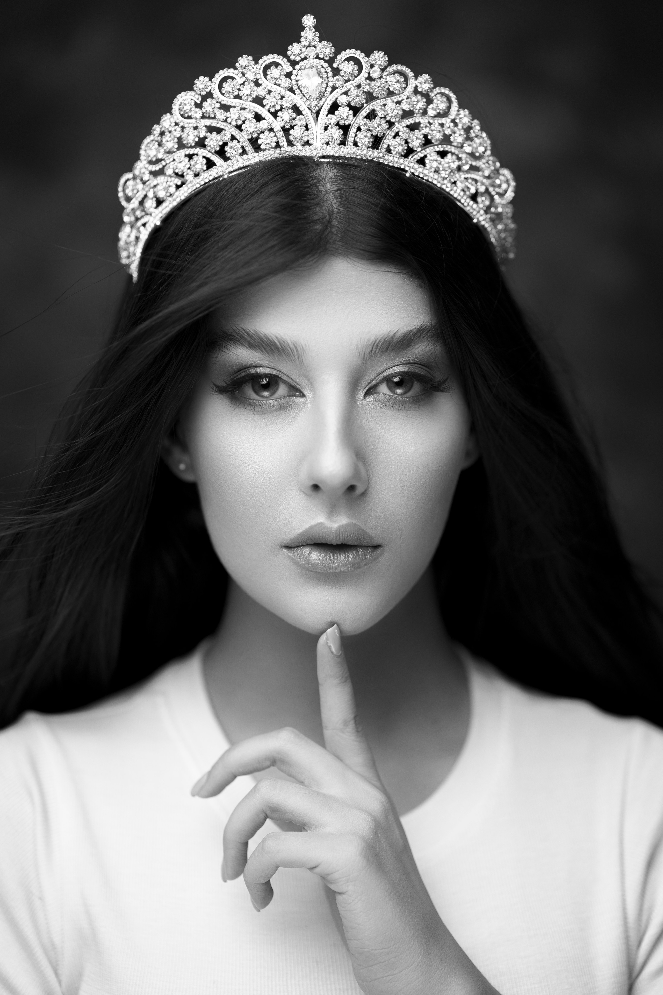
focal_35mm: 85
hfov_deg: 16.1
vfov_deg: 23.9
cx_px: 332
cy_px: 498
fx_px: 2348
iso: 400
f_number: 2.2
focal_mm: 85
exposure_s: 1/250
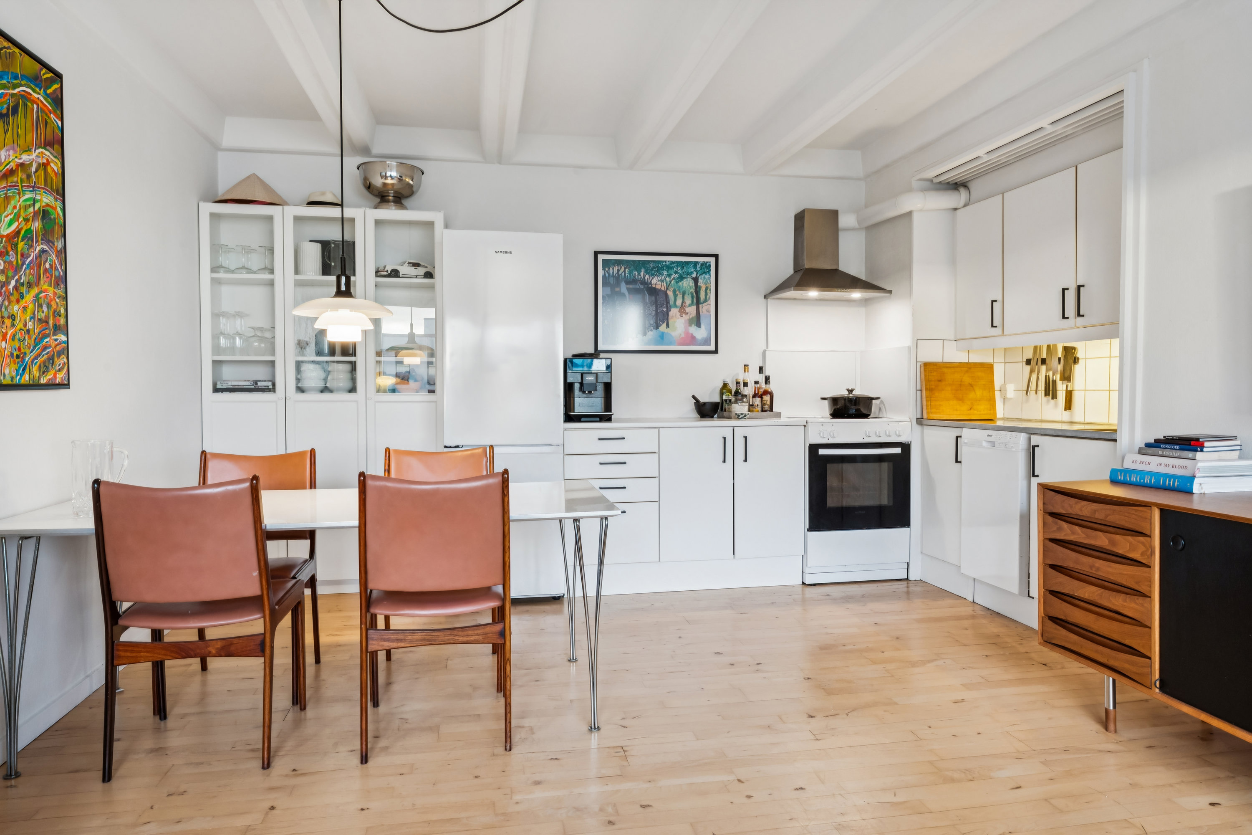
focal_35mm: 23
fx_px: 800
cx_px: 626
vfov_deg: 55.1
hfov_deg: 76.1
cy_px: 418
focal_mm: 23
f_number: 11
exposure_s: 1/10
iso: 800
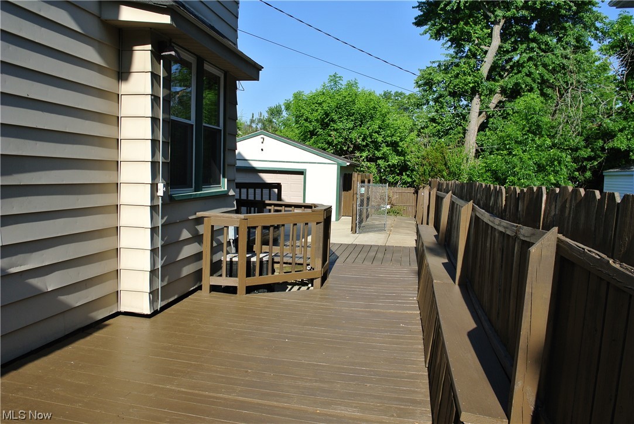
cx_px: 317
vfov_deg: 48.0
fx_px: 476
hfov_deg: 67.3
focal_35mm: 27
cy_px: 212
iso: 100
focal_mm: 10
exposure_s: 1/640
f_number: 4.5
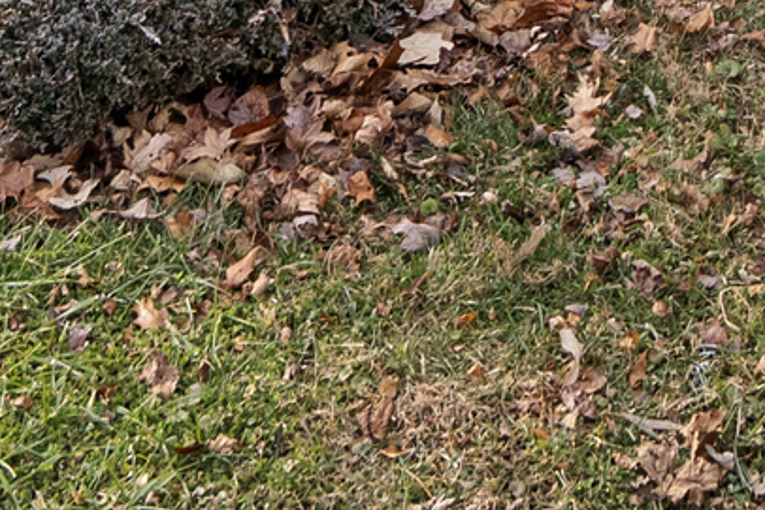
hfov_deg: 15.8
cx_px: 1068
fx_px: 2572
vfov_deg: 8.6
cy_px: -1198
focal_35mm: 121
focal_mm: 16
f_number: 7.1
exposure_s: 1/500
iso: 400
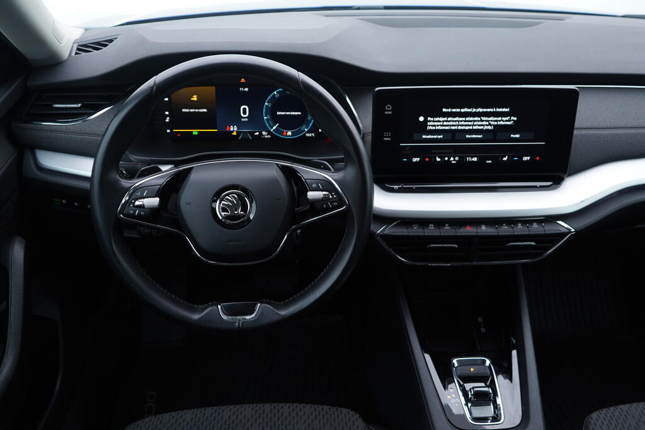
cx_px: 322
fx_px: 645
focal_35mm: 36
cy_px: 215
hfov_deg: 53.1
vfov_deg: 36.9
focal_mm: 24
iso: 160
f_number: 2.8
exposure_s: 1/40
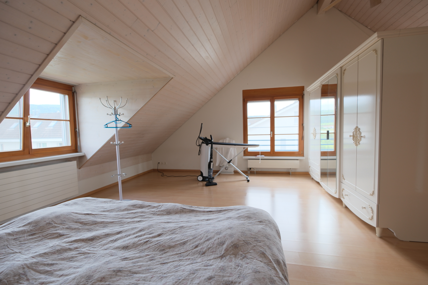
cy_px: 142
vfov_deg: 77.3
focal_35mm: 15
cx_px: 214
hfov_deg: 100.4
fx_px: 178
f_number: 4
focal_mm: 10
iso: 125
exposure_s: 1/15
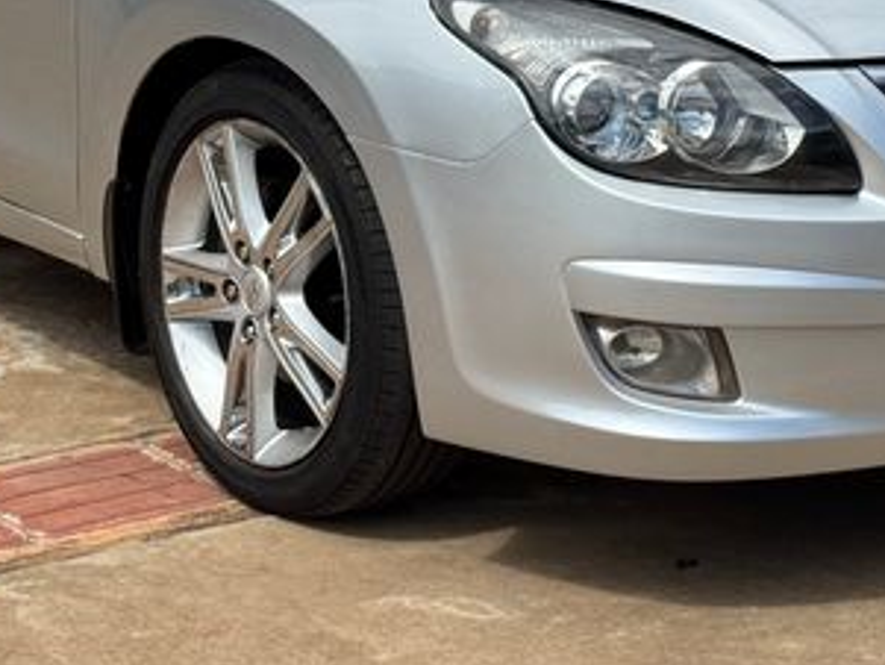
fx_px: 3299
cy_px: -6
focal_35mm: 129
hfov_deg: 15.3
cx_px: 444
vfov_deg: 11.4
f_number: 1.78
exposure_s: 1/6410
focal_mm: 6.76
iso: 64
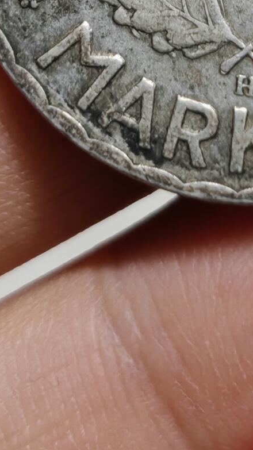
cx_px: 275
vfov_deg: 9.0
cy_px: -67
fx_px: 2841
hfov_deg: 5.1
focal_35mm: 238
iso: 80
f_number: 1.6
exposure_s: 1/100
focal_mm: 7.62
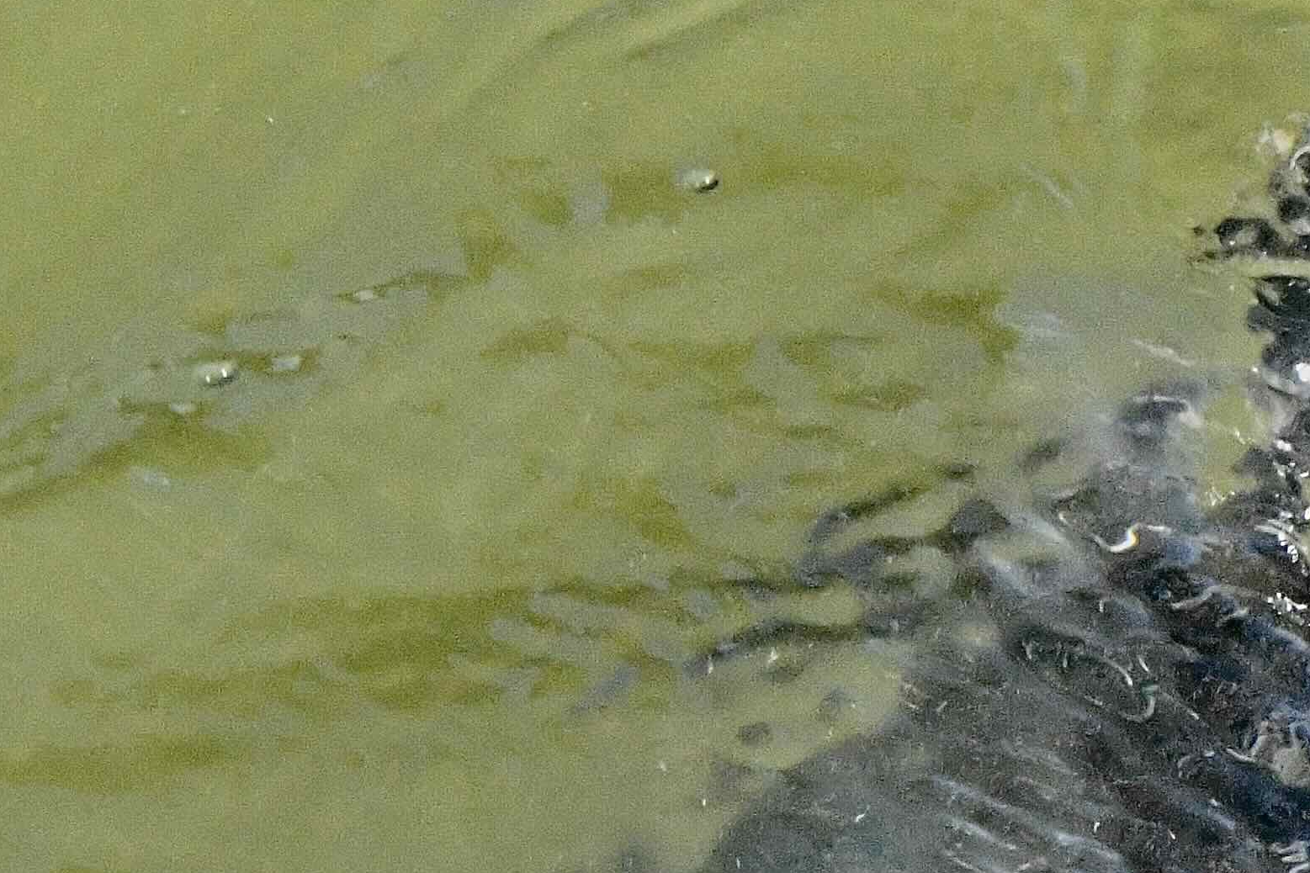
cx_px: 2291
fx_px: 41153
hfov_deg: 1.8
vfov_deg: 1.2
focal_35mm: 1131
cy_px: -150
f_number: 22
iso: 5000
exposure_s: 1/800
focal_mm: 300
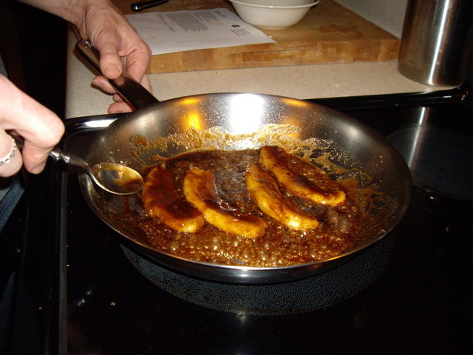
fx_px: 519
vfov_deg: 37.7
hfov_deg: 49.0
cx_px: 236
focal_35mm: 38
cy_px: 178
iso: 200
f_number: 2.7
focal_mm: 6.2
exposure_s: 1/40
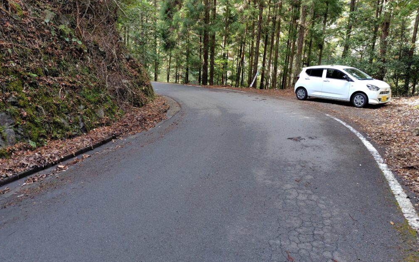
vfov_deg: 49.1
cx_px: 205
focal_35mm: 25
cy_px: 114
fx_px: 285
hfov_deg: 72.5
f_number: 1.9
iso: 101
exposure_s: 1/120
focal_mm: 5.6
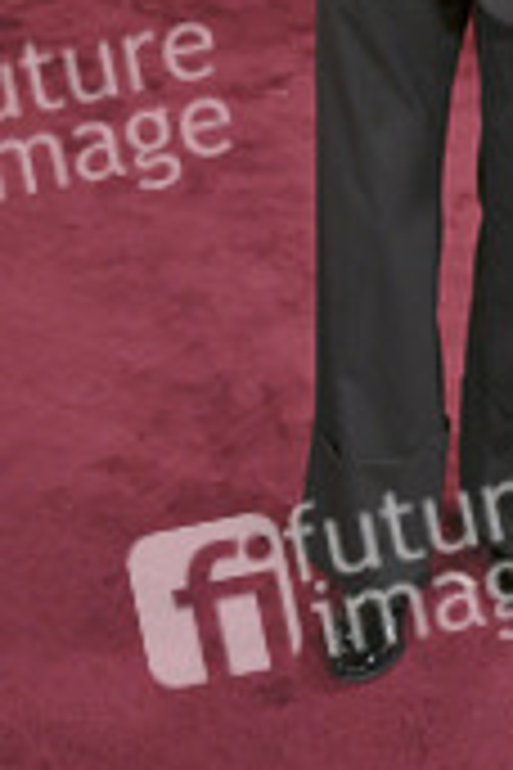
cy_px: -95
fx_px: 2052
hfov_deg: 14.1
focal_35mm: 96
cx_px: 490
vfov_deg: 20.2
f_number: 5.6
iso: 2500
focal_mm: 41
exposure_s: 1/320
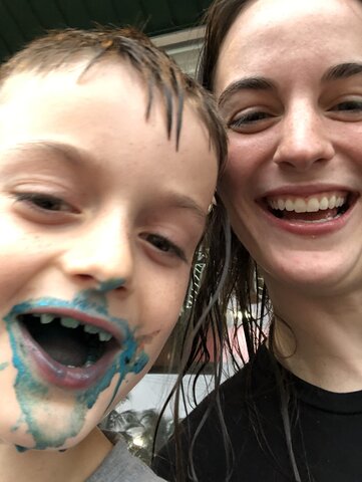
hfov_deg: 44.2
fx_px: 445
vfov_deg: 56.8
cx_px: 181
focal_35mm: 32
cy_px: 241
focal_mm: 2.87
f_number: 2.2
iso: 200
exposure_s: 1/60
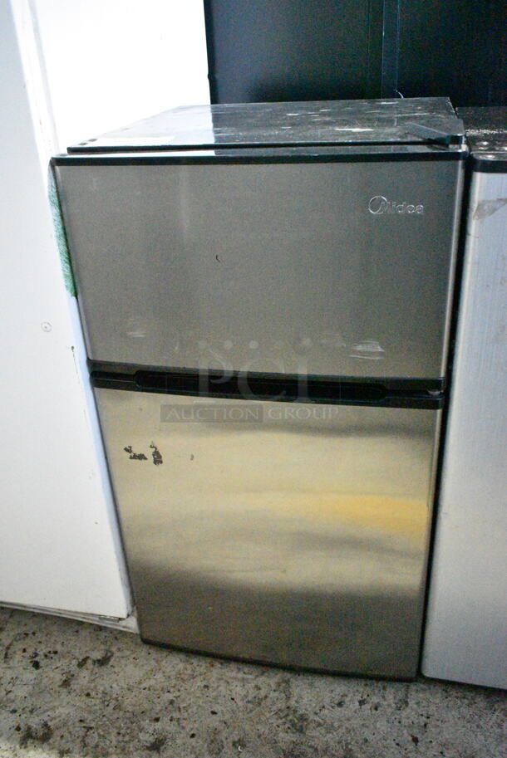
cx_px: 254
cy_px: 379
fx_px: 664
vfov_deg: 59.5
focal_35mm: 32
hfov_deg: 41.8
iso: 25600
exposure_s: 1/640
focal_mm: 21
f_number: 3.8
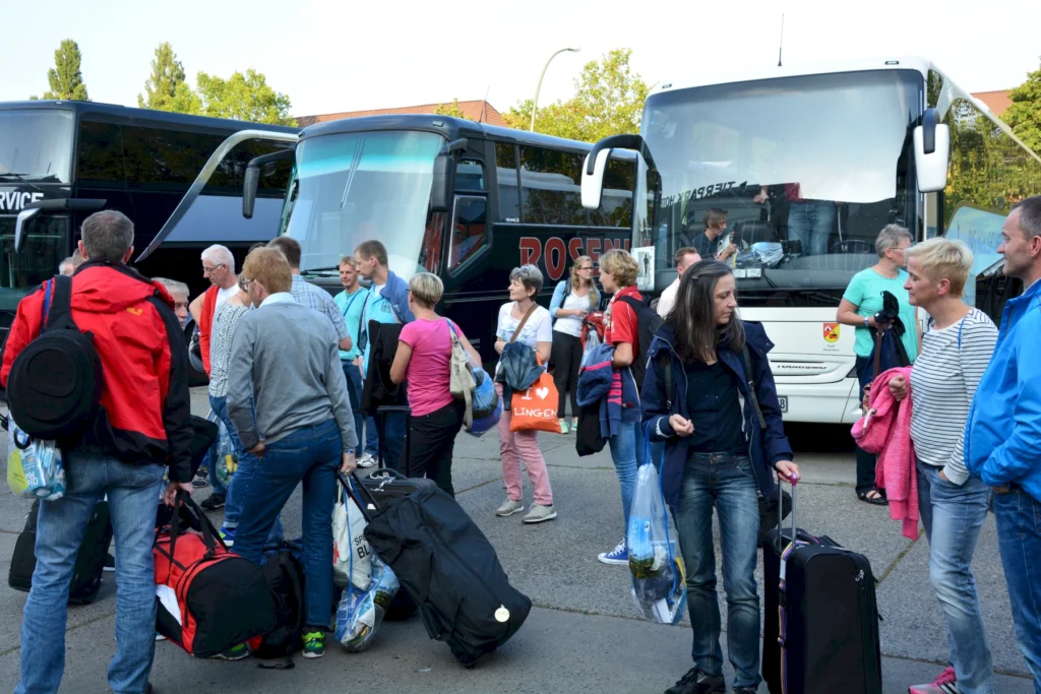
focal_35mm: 38
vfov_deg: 35.5
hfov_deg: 51.3
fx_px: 1084
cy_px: 347
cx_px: 520
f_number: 9
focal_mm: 25
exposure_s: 1/125
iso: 400
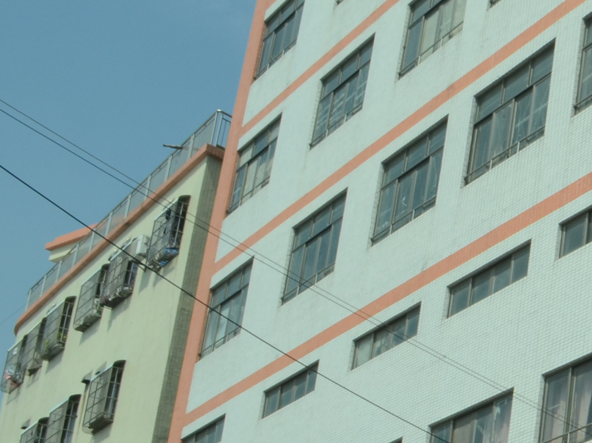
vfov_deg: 17.6
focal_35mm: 83
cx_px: 913
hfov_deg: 20.0
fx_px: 1419
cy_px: 368
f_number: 20
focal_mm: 18
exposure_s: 1/160
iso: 320
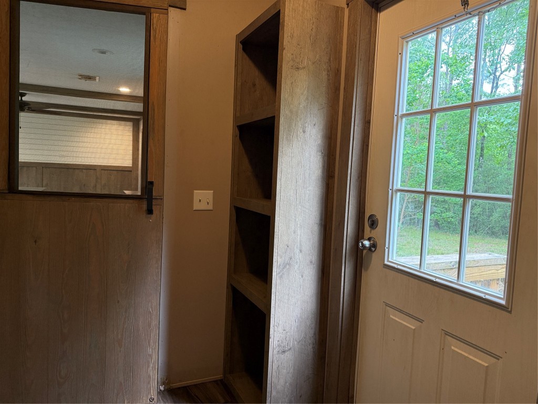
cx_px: 269
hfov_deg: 71.6
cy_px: 202
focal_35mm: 24
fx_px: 373
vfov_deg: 56.8
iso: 320
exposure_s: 1/120
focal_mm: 6.76
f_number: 1.78
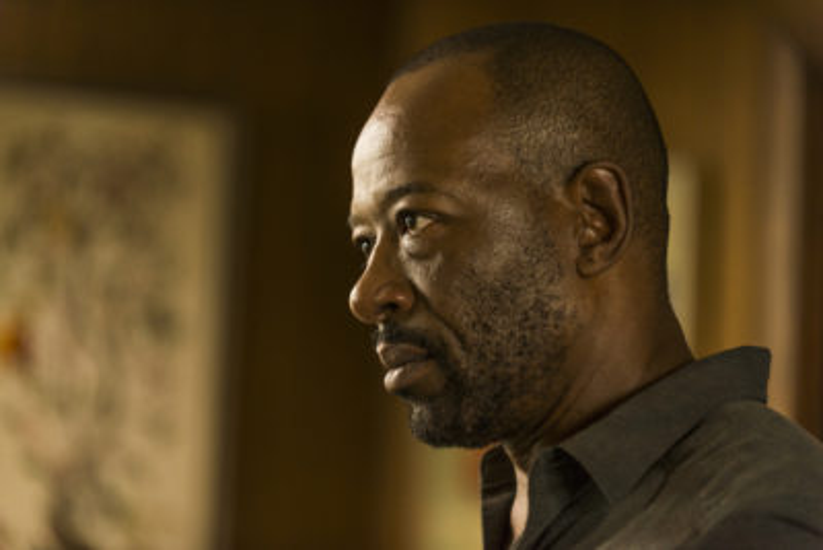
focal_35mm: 130
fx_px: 2973
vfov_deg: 10.6
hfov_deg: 15.8
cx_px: 412
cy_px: 275
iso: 2500
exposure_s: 1/160
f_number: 2.8
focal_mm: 130
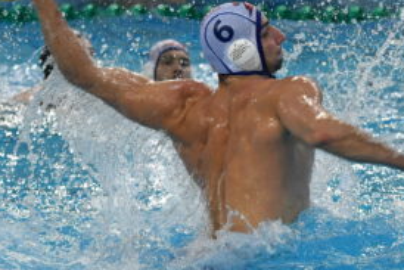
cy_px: 101
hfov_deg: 4.2
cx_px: 304
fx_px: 5502
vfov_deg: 2.8
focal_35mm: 490
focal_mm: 140
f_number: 4.5
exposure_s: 1/500
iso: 1600
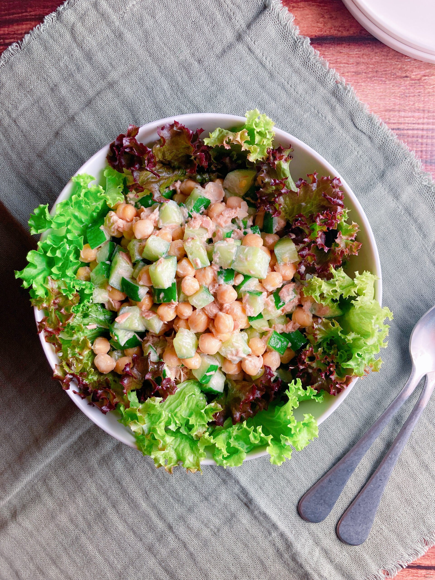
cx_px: 218
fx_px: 469
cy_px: 290
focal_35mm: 28
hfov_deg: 49.7
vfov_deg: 63.4
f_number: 1.8
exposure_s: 1/50
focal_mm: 3.99
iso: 40
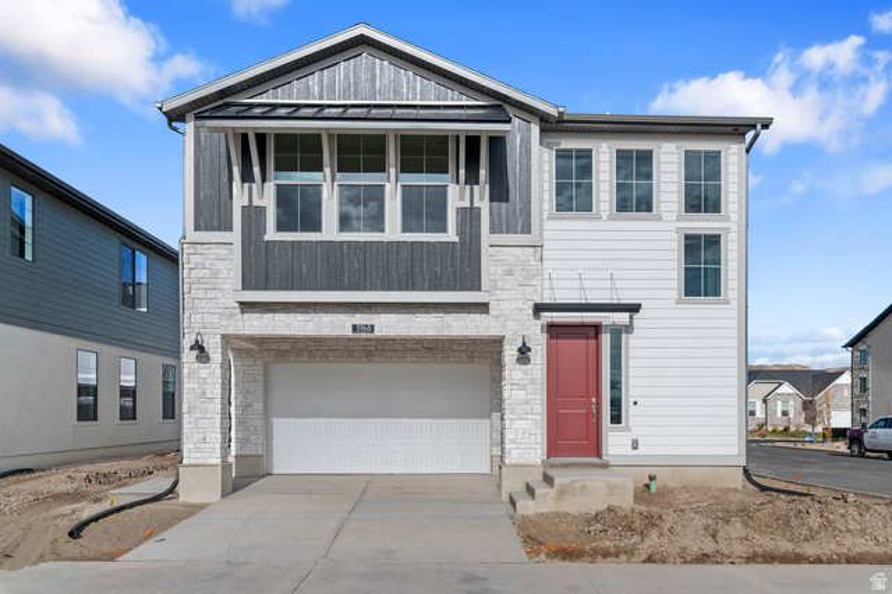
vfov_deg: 57.2
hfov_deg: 78.6
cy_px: 297
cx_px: 446
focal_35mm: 22
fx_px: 545
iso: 320
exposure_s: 1/320
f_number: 8
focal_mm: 22
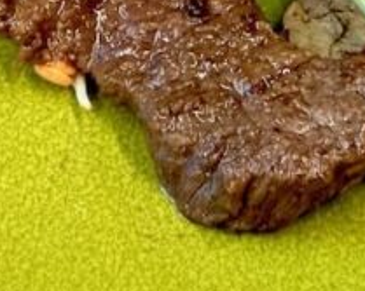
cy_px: -314
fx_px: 1242
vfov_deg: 11.8
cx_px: 271
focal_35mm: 115
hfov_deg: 16.6
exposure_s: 1/50
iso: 160
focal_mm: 2.2
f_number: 2.2
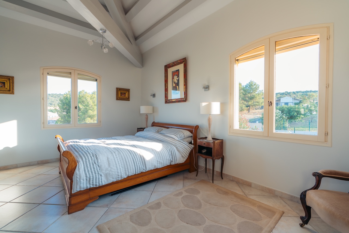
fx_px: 155
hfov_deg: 96.7
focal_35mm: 16
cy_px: 116
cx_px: 174
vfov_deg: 73.8
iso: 160
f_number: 5.6
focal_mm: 16
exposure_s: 1/40
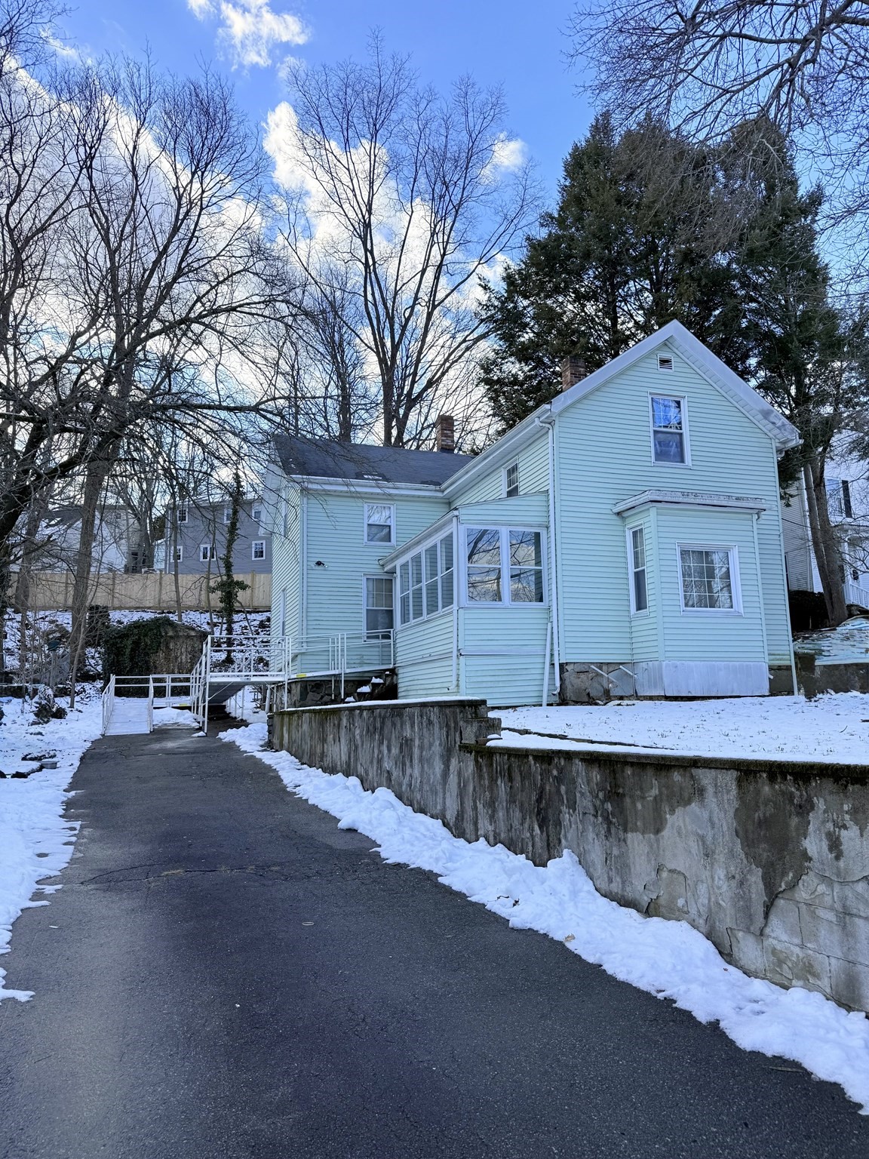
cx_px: 434
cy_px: 580
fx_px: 803
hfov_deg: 56.8
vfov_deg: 71.6
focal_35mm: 24
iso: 100
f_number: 1.78
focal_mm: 6.76
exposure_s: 1/1901
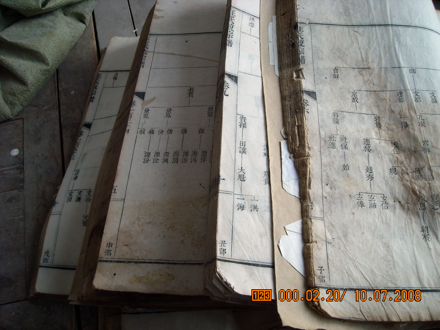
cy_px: 165
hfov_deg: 52.6
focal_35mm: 35
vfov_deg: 40.7
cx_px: 220
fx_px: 445
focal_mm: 5.7
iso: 104
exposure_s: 1/60
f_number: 2.8
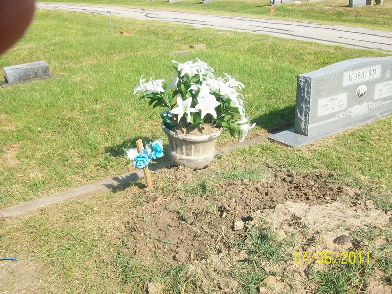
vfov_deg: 41.8
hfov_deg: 54.0
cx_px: 196
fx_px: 385
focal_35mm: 34
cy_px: 147
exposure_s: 1/280
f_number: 5.5
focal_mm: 5.7
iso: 80
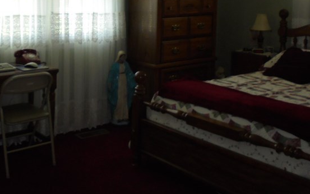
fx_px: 431
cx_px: 113
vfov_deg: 24.8
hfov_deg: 39.3
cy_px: 29
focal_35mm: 51
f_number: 3.5
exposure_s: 1/30
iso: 200
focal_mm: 4.6
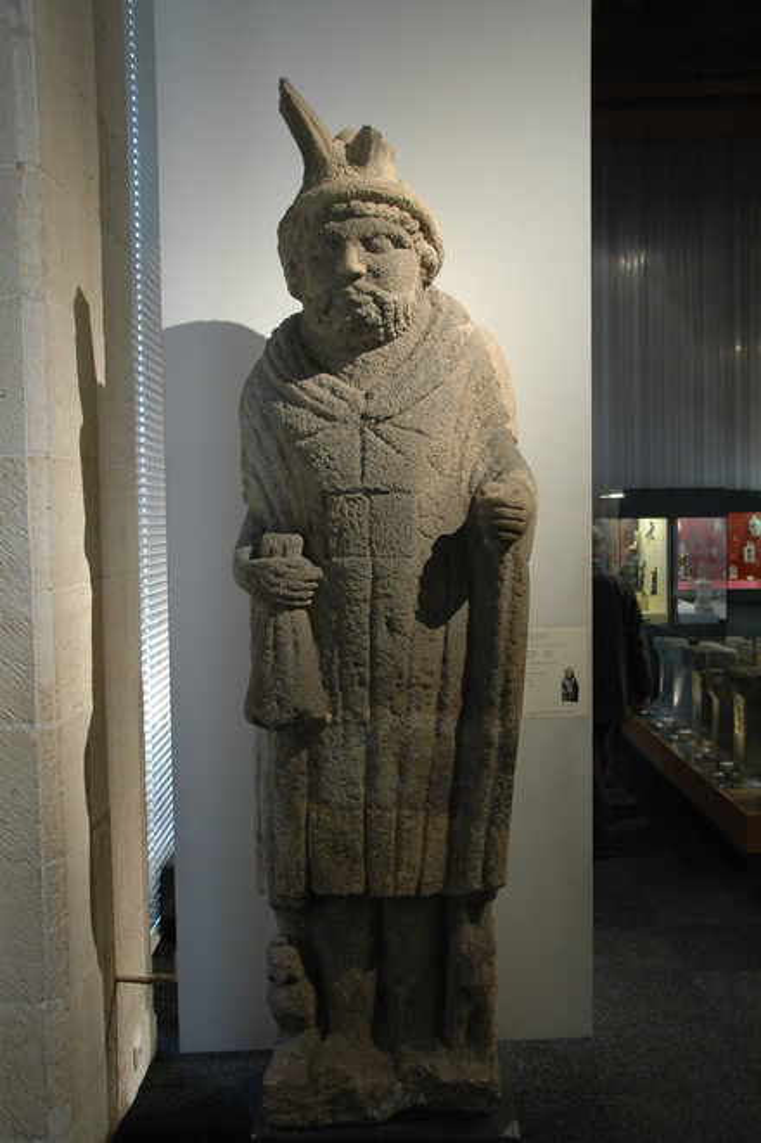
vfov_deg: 53.2
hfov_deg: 36.8
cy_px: 572
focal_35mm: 36
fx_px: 1143
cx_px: 380
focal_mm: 24
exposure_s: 1/15
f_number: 4
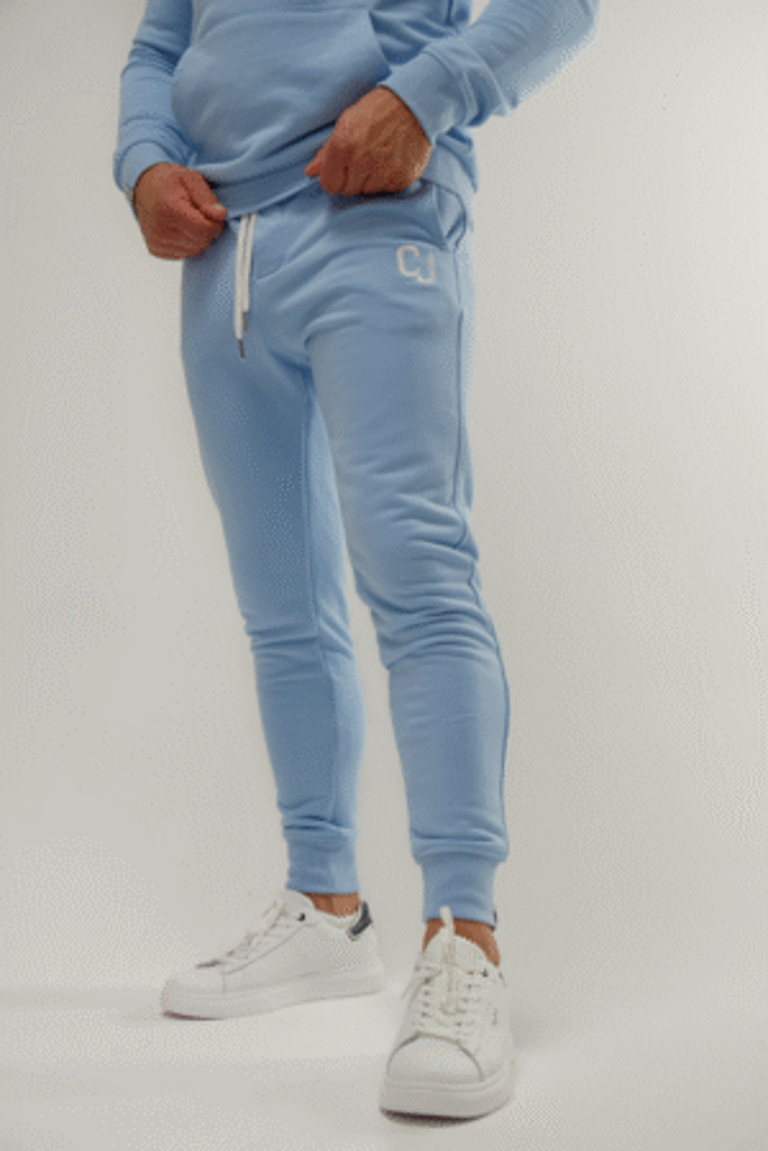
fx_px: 1536
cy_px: 576
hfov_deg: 28.1
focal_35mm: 48
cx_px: 384
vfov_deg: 41.1
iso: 200
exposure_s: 1/160
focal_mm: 32
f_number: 4
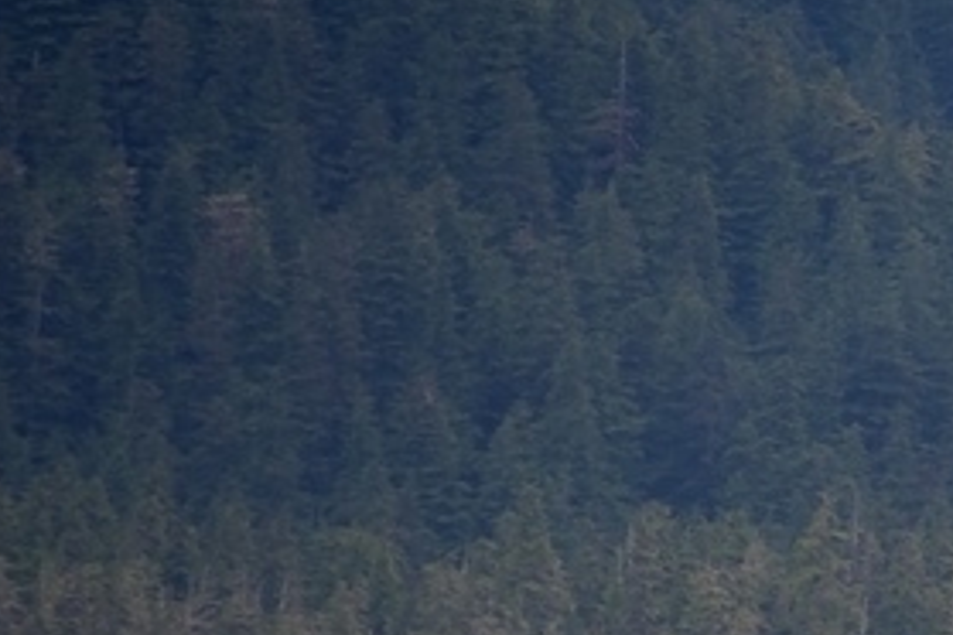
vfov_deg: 1.0
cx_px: 1913
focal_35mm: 1375
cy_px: 1048
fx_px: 36396
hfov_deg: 1.5
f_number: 5.6
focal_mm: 300
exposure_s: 1/640
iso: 200
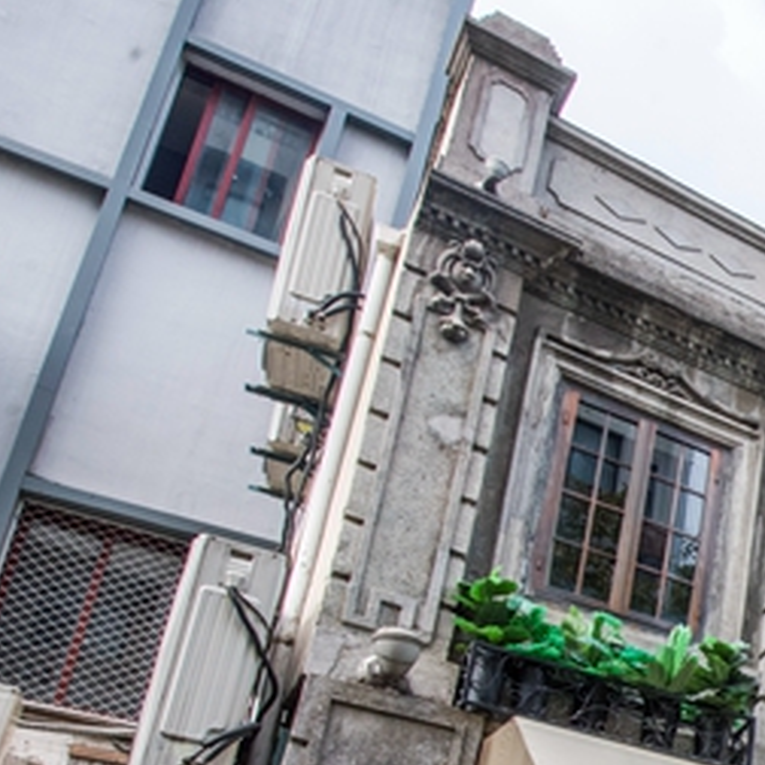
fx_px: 1275
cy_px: 870
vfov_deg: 29.6
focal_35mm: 51
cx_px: 1372
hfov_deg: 21.6
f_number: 14
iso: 320
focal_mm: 14
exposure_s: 1/100
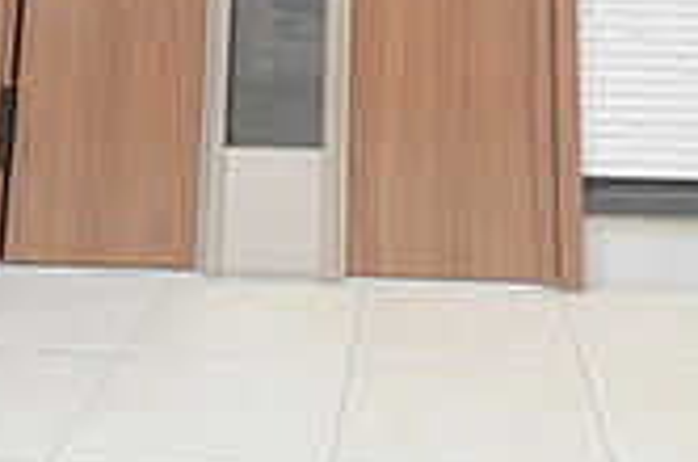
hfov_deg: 35.7
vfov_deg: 18.7
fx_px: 1084
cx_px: 366
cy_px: -372
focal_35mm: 56
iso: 1400
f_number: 4
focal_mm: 10
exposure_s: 1/30
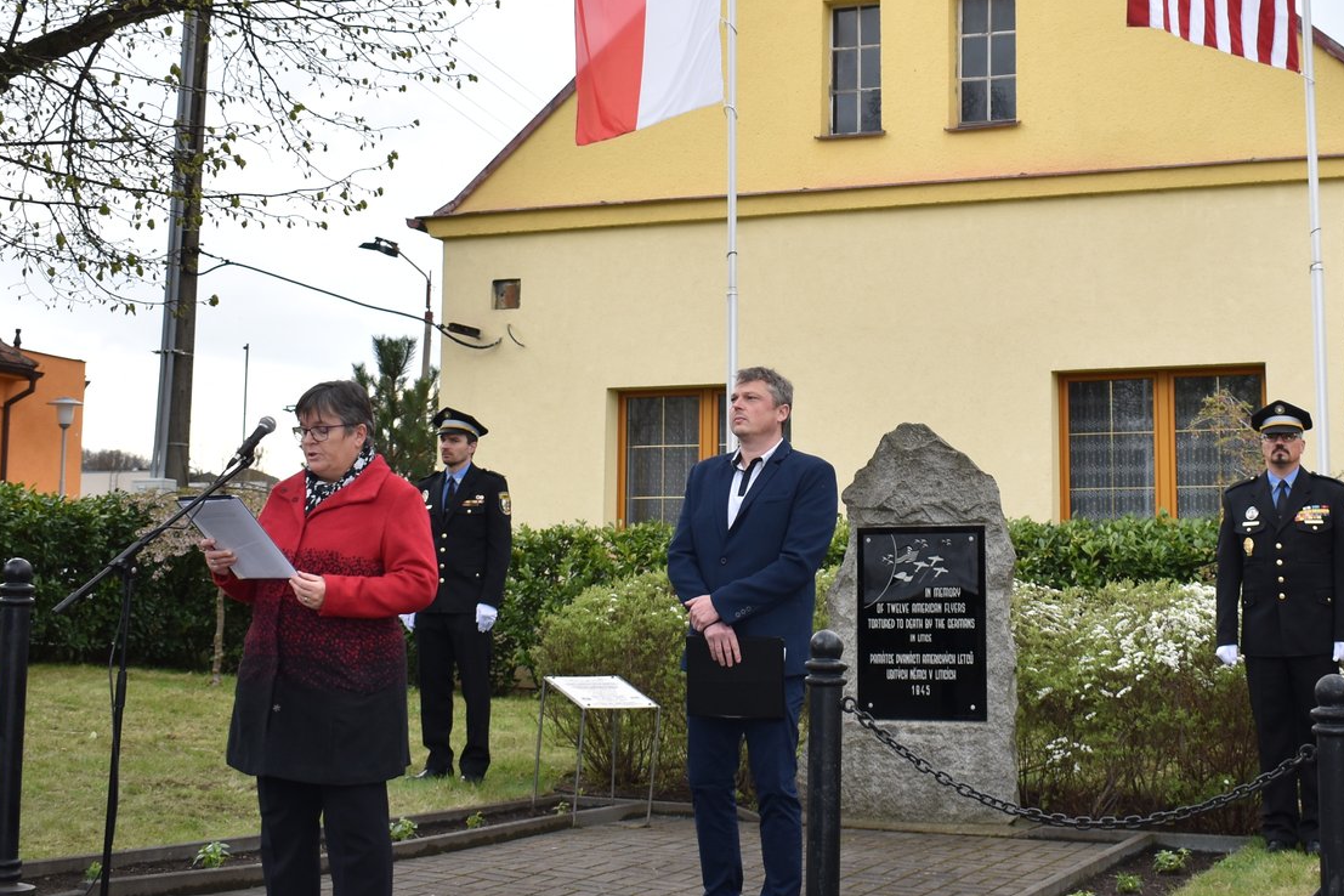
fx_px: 2124
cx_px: 816
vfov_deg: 23.7
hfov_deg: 35.0
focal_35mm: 57
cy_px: 279
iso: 100
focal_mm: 21
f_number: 3.8
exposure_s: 1/200
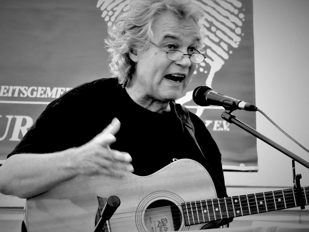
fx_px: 2294
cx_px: 143
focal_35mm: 257
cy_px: 116
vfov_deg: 5.8
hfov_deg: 7.7
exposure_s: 1/60
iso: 100
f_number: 2.8
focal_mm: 39.6
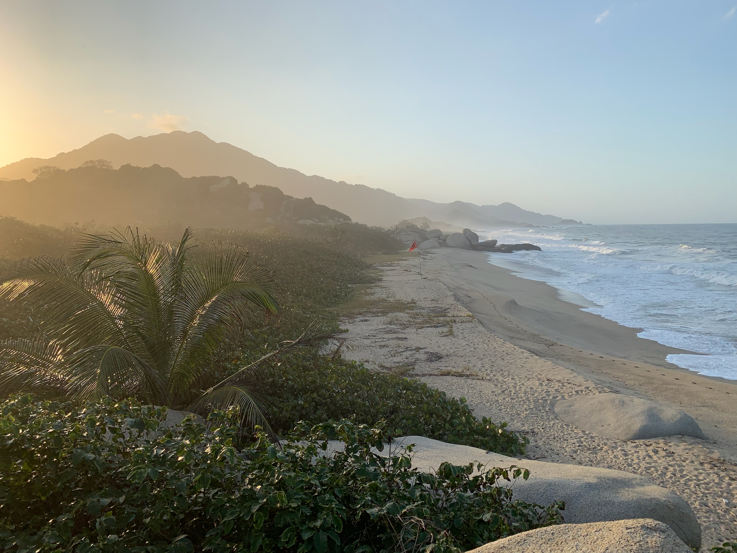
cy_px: 276
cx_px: 368
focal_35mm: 26
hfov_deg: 67.3
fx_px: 554
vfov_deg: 53.1
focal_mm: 4.25
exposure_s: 1/1536
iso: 25
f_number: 1.8
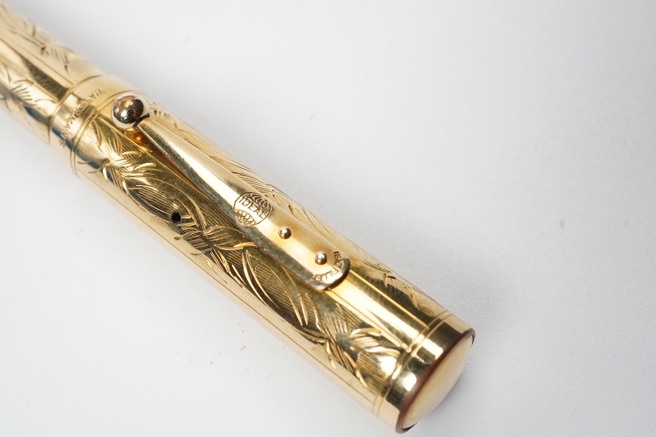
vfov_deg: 29.9
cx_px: 328
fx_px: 820
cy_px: 218
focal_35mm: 45
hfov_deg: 43.6
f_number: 22
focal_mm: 30
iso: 640
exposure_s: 1/100
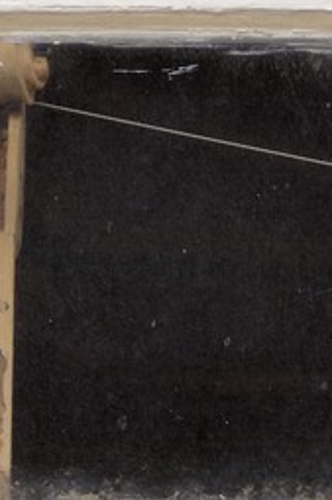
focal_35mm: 659
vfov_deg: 3.1
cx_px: 786
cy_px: 1445
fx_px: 9153
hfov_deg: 2.1
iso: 100
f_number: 6
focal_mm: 70
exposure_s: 1/125
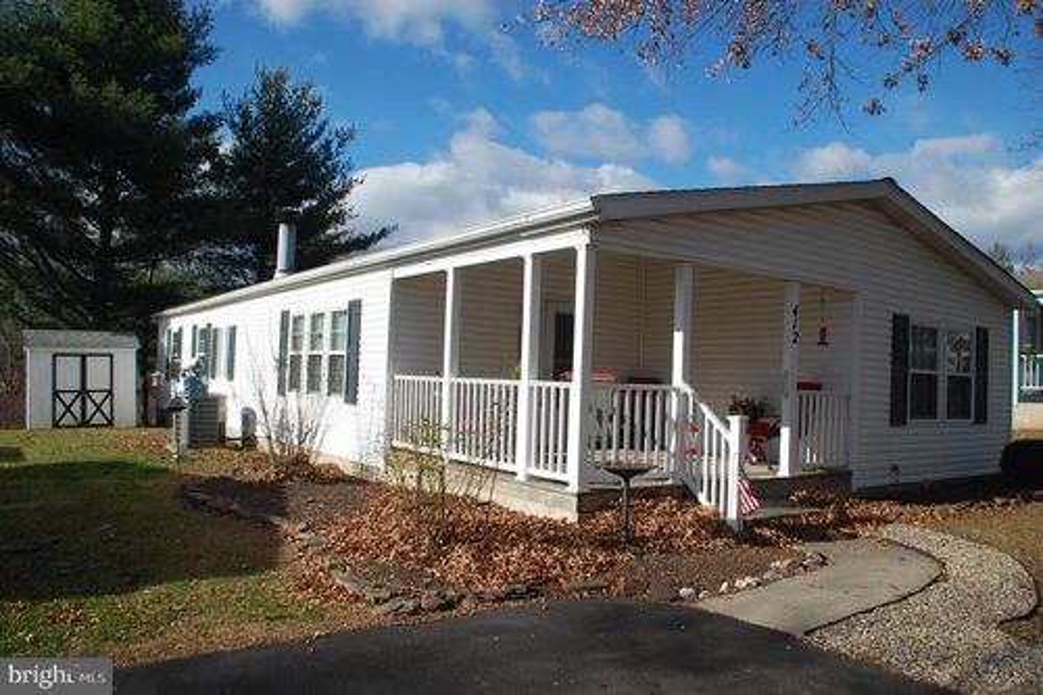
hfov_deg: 67.4
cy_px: 348
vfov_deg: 47.9
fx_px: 782
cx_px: 522
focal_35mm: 27
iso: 200
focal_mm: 18
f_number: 10
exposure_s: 1/400
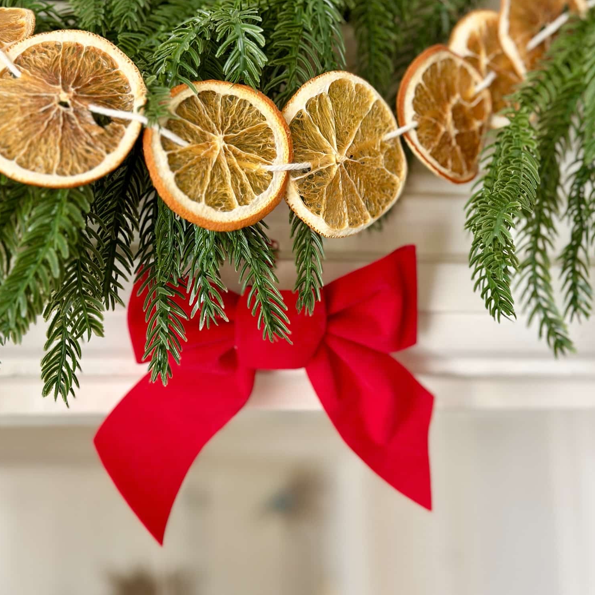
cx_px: 297
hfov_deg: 30.0
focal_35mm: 57
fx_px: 1108
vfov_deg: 30.0
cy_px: 255
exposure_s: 1/115
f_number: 1.78
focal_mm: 6.86
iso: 125
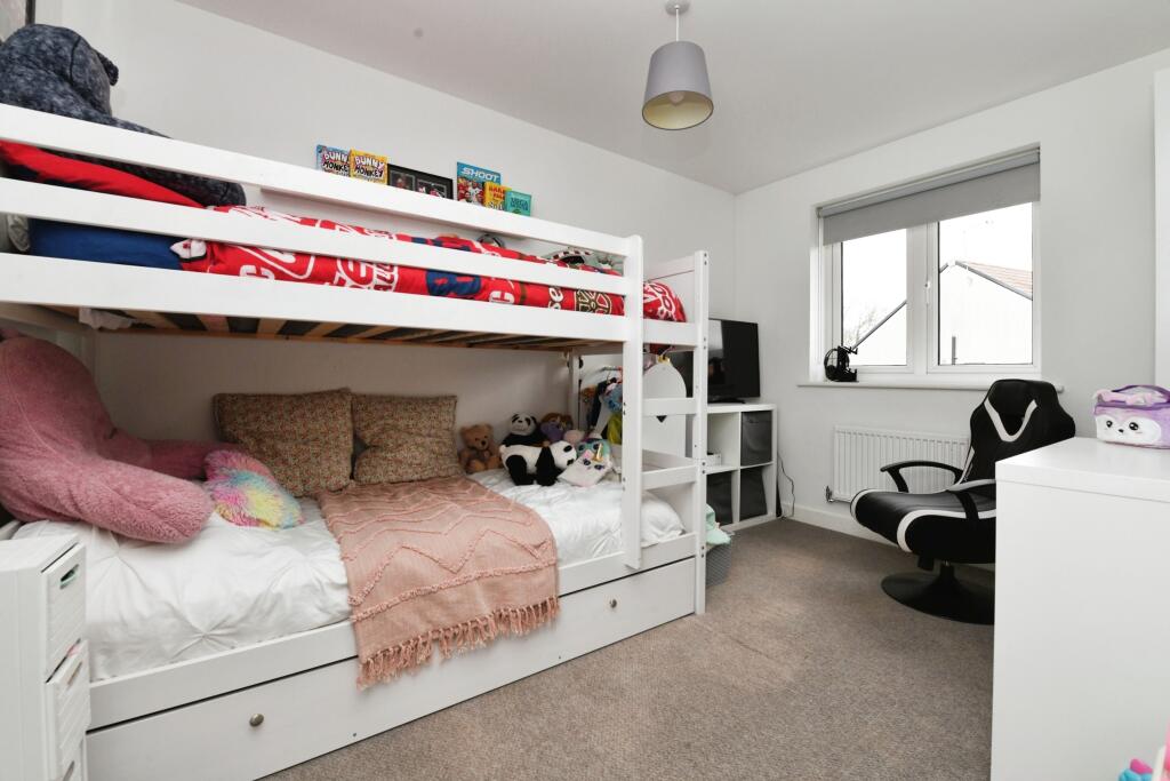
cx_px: 585
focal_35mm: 15
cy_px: 390
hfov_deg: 100.4
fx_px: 488
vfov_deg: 77.3
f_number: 10
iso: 800
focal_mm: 15
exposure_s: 1/60
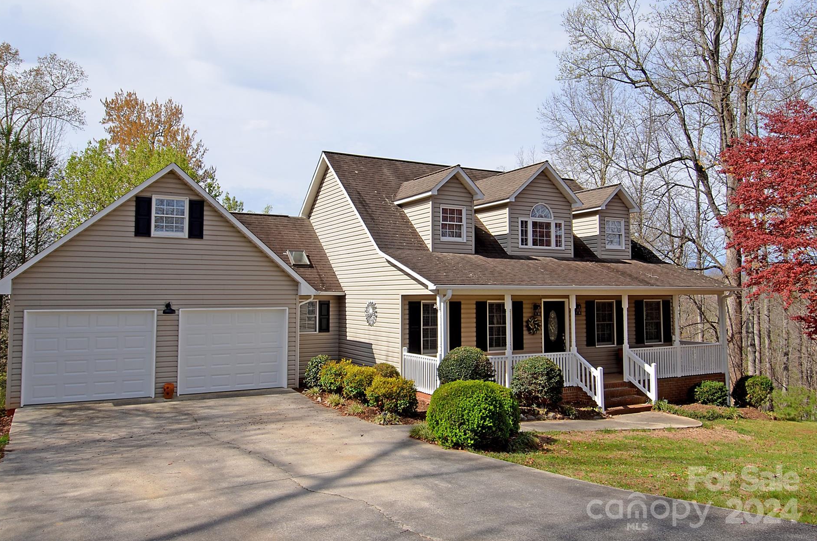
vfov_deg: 49.3
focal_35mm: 26
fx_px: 589
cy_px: 254
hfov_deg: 69.5
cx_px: 388
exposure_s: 1/250
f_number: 9
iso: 100
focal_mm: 16
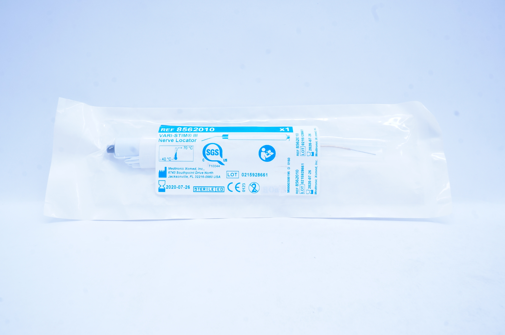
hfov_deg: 67.4
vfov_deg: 47.8
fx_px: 378
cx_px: 252
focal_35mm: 27
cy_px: 168
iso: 400
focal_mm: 18
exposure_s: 1/10
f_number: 16
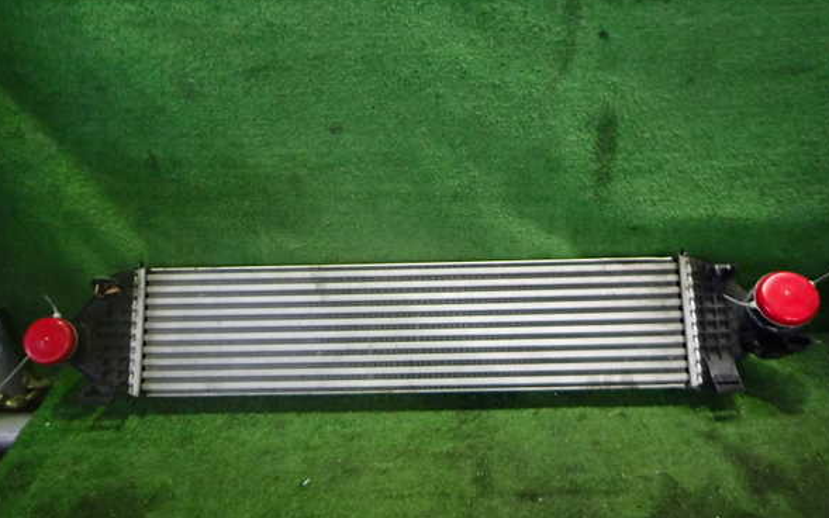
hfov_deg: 68.4
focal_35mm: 27
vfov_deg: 46.0
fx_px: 610
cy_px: 274
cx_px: 414
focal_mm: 4.5
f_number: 2
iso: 800
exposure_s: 1/60
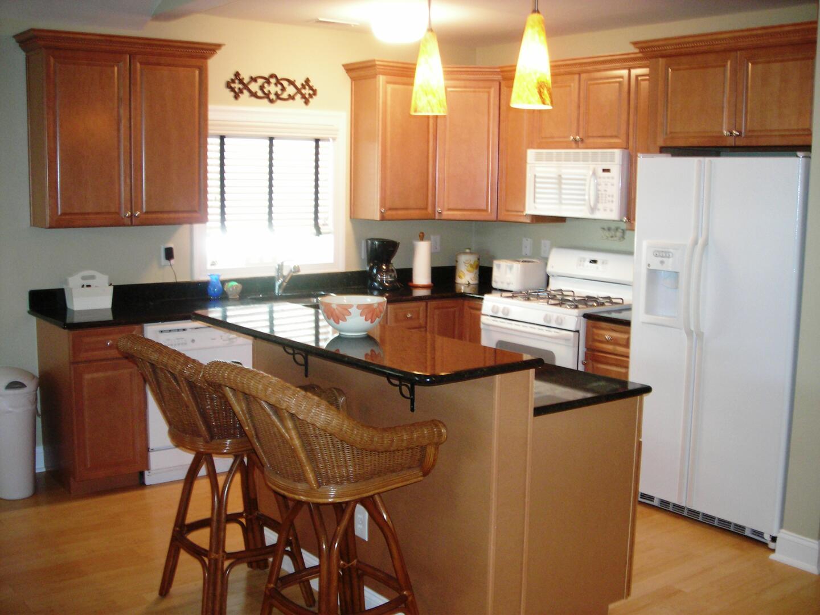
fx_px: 900
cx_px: 410
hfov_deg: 49.0
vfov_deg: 37.7
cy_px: 308
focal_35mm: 38
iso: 200
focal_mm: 6.3
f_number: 3.2
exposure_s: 1/7.6
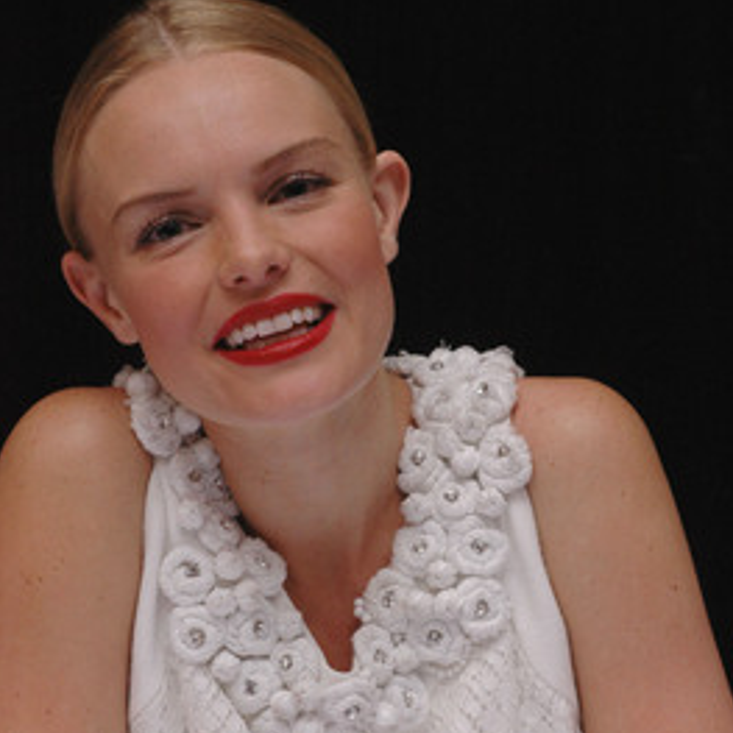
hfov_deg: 9.8
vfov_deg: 9.8
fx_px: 4264
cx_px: 368
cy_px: 507
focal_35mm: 178
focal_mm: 92
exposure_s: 1/400
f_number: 10
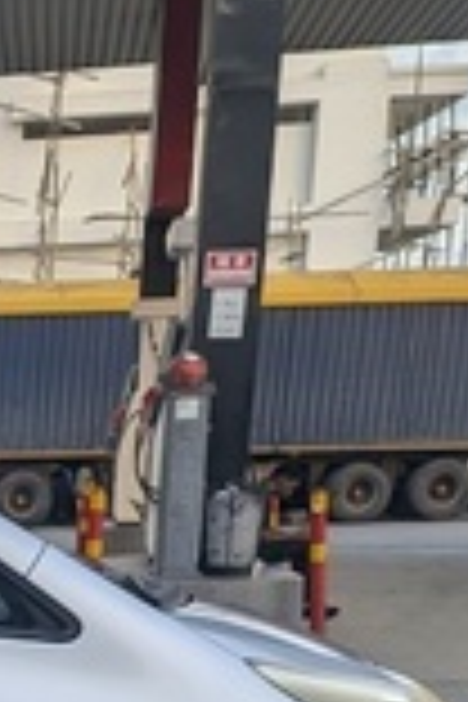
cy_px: 936
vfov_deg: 19.4
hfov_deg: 12.6
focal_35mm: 96
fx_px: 1872
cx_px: -459
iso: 40
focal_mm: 6.81
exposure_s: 1/140
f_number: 1.85
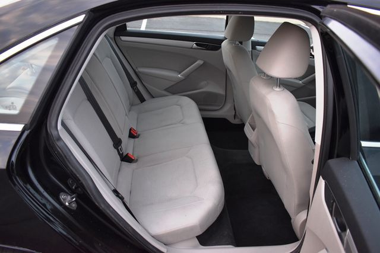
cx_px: 190
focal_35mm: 27
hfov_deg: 67.4
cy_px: 126
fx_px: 285
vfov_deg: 48.0
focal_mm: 18
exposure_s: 1/125
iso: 800
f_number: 3.5
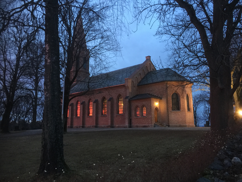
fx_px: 203
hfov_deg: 61.7
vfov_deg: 48.2
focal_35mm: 29
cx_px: 121
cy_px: 91
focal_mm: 4.15
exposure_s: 1/10
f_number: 2.2
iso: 100
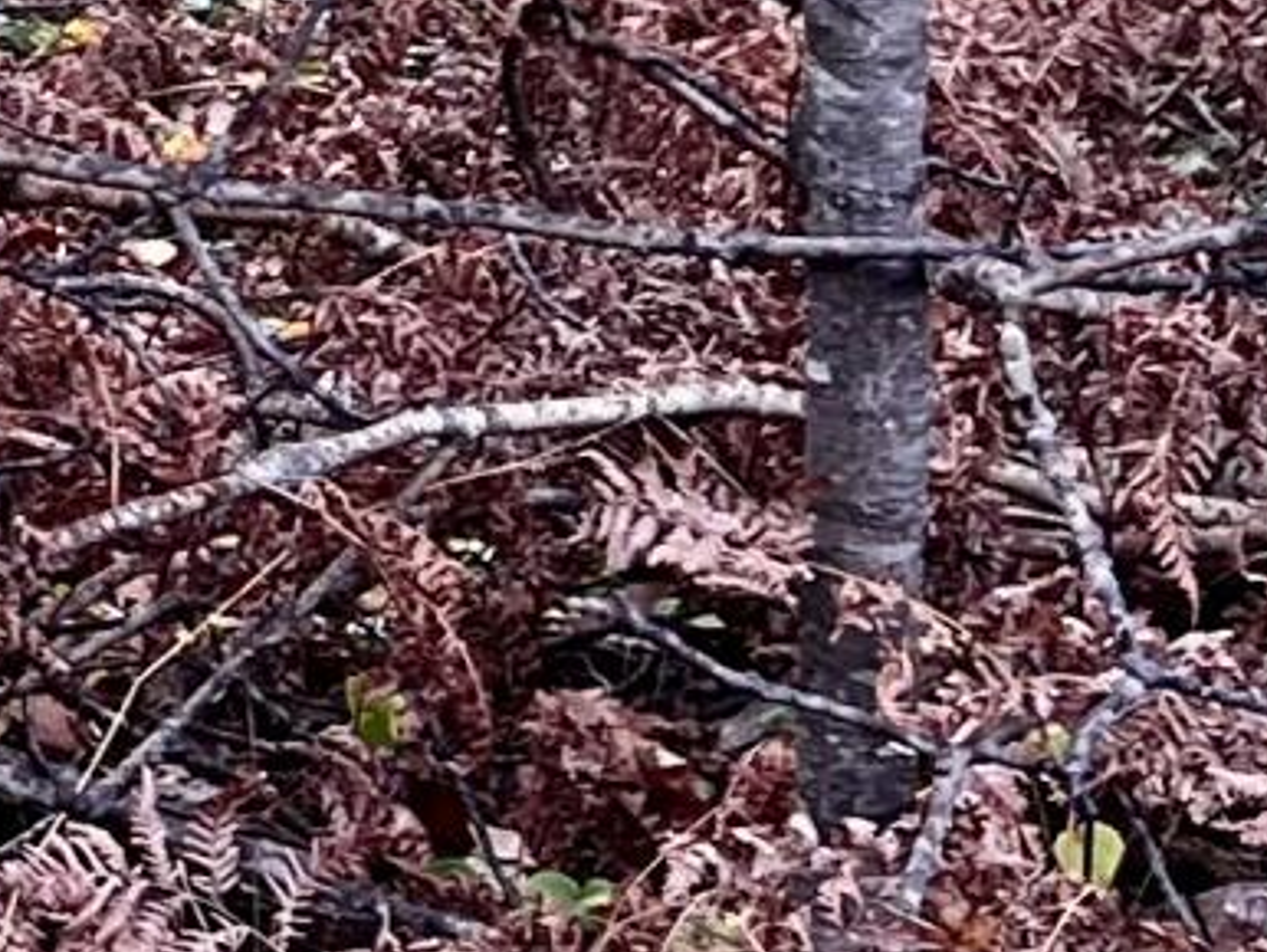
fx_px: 7398
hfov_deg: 8.5
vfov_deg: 7.2
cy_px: -765
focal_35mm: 202
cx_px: -2216
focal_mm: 5.7
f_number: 1.5
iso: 40
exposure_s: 1/121
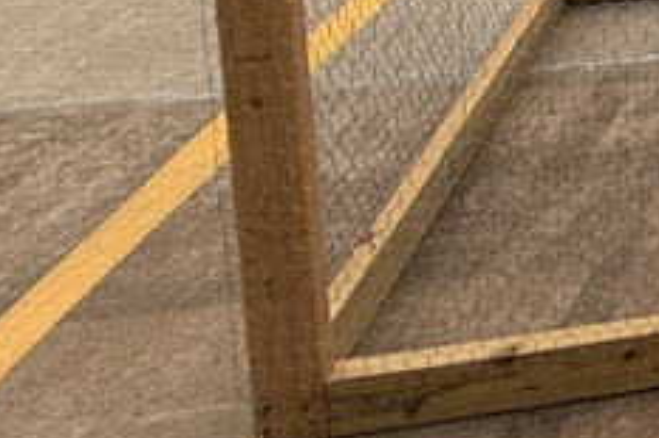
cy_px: -446
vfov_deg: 16.2
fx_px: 1171
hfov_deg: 20.3
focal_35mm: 64
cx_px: 1236
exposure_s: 1/326
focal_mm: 2.22
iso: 50
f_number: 2.2
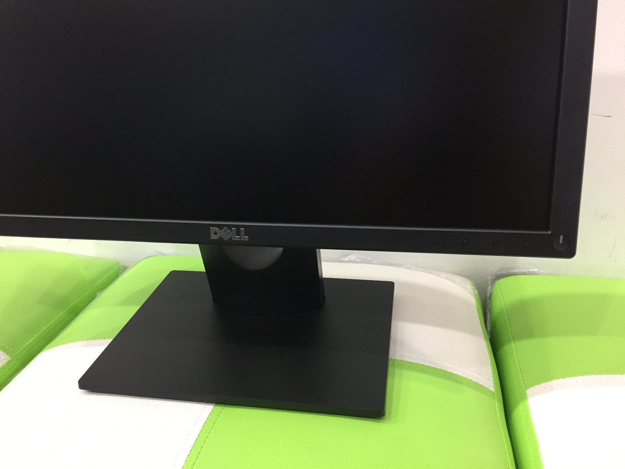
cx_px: 312
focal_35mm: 29
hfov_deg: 61.7
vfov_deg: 48.2
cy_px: 234
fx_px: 524
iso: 160
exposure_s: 1/33
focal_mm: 4.15
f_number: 2.2
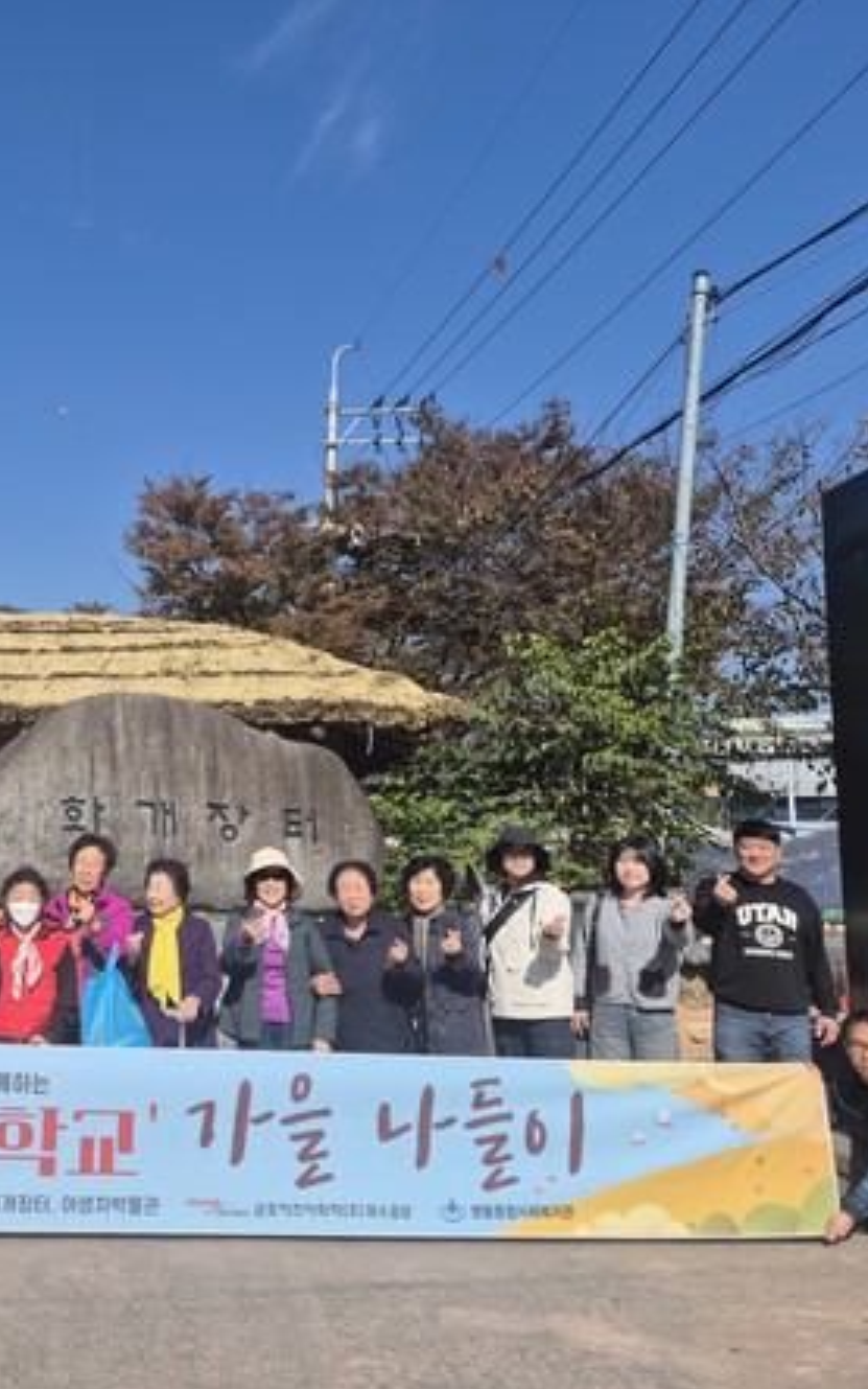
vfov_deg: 58.1
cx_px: 107
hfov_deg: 36.3
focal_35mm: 33
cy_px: 699
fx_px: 1249
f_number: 1.8
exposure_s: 1/2240
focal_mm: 5.4
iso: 25
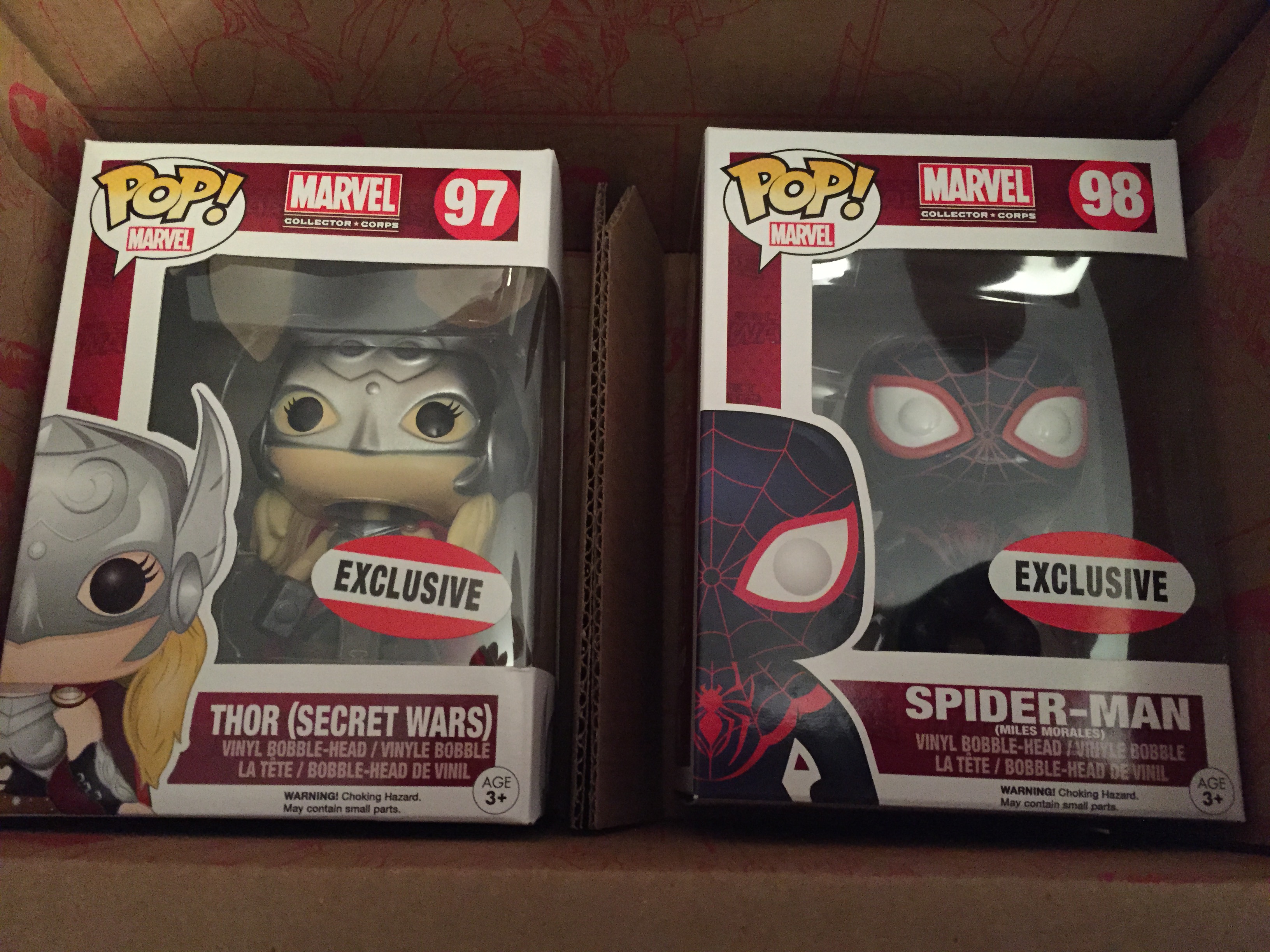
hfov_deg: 61.7
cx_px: 635
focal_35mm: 29
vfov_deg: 48.2
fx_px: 1064
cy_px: 476
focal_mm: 4.15
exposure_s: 1/17
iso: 400
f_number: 2.2
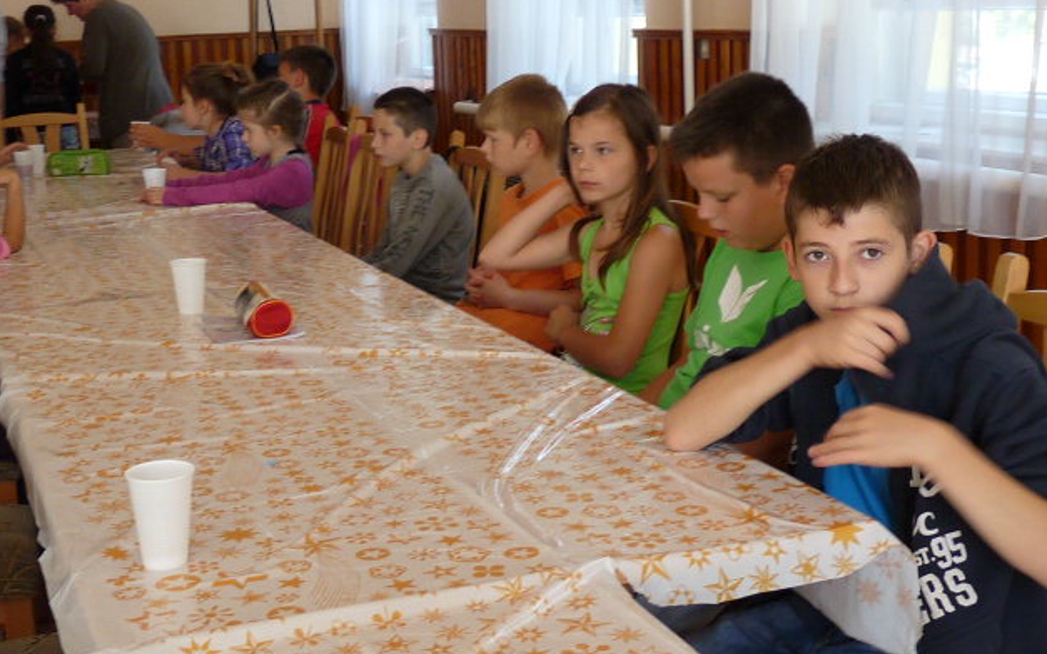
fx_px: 1512
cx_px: 516
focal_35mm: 53
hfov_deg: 38.2
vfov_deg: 24.4
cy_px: 255
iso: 160
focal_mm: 4.9
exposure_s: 1/30
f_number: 2.8
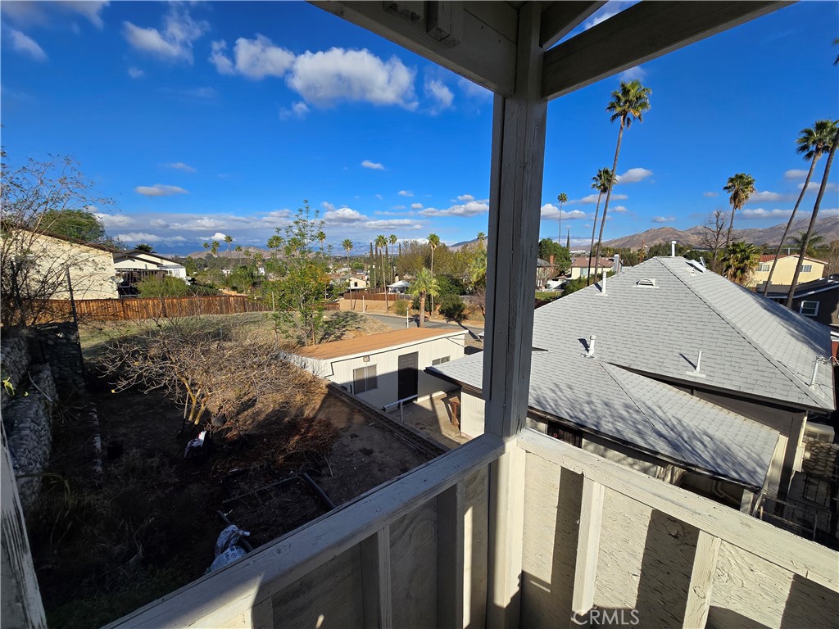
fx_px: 315
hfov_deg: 106.2
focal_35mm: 13
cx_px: 420
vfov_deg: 89.9
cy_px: 314
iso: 50
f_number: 2.2
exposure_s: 1/2621
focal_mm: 2.2
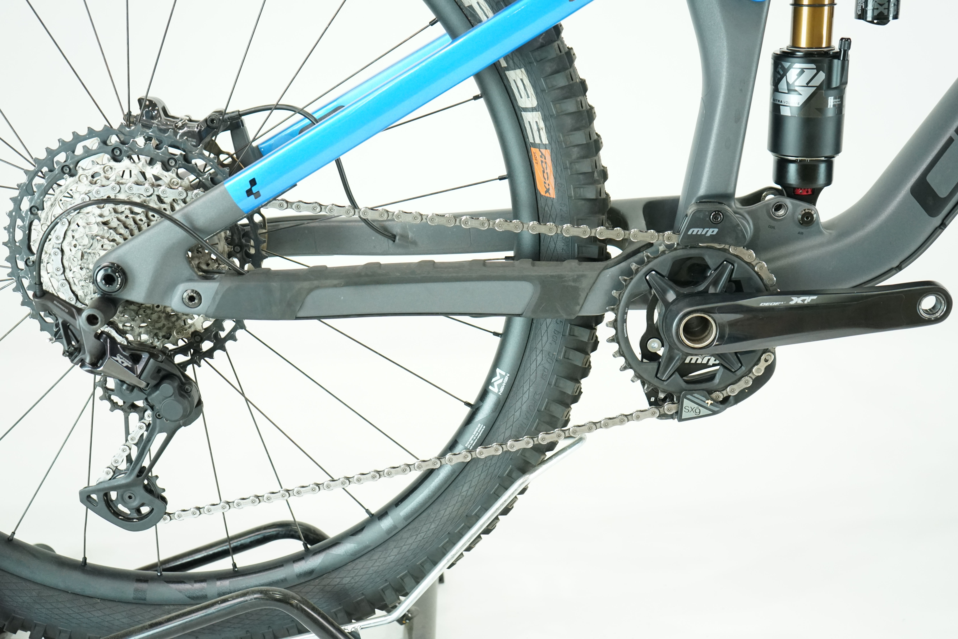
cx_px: 479
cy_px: 320
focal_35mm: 46
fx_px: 1224
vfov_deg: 29.2
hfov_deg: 42.7
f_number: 5
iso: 2500
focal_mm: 46
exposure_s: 1/200
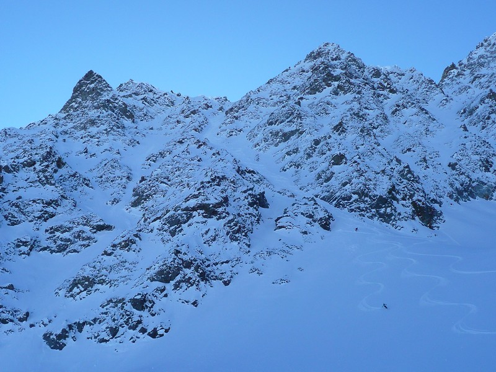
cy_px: 186
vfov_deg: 33.6
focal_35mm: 43
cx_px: 248
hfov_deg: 43.9
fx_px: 616
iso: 100
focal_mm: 5.8
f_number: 3.7
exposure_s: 1/640
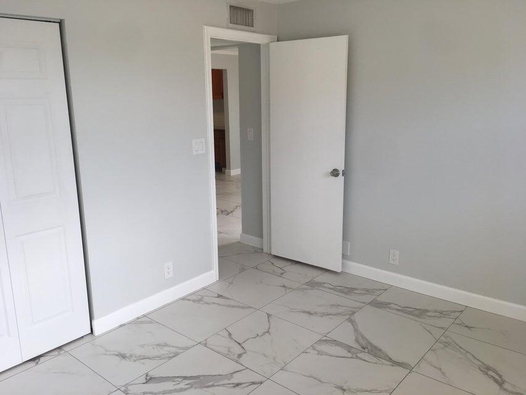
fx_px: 441
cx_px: 263
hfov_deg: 61.7
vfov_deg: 48.2
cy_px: 198
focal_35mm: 29
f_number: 2.2
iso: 32
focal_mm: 4.15
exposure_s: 1/120
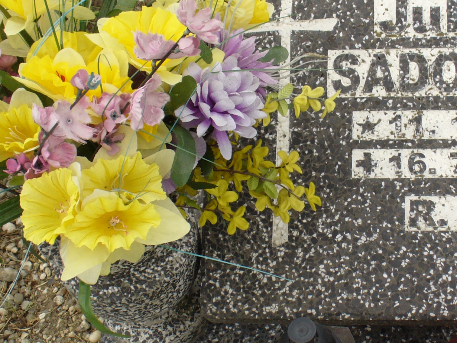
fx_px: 1017
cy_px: 169
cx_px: 337
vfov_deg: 19.1
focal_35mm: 77
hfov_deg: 25.1
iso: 80
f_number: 5.6
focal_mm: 6.1
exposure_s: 1/160
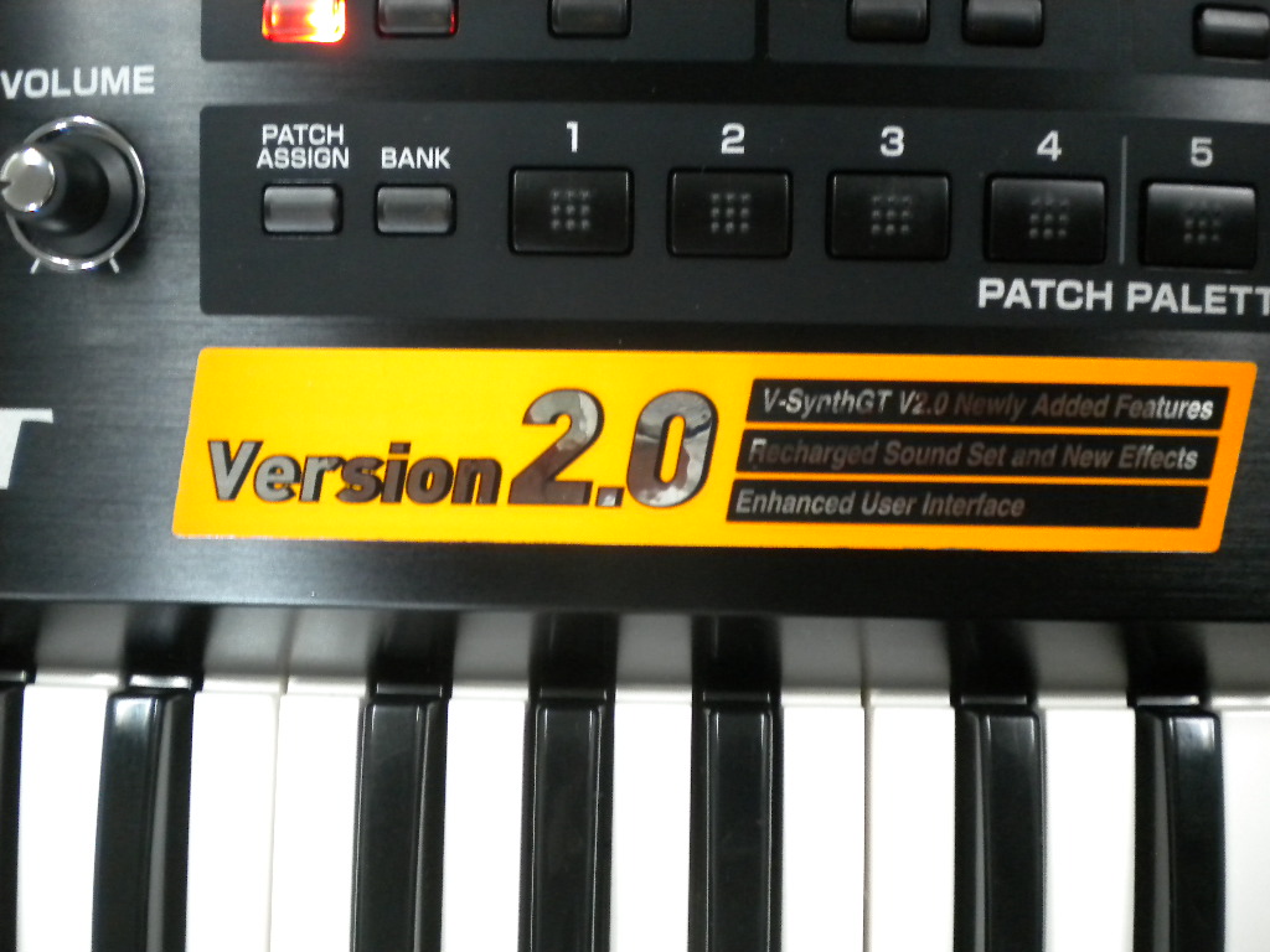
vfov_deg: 40.7
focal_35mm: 35
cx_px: 635
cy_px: 476
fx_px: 1284
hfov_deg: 52.6
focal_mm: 6.3
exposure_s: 1/19.4
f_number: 3.1
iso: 400
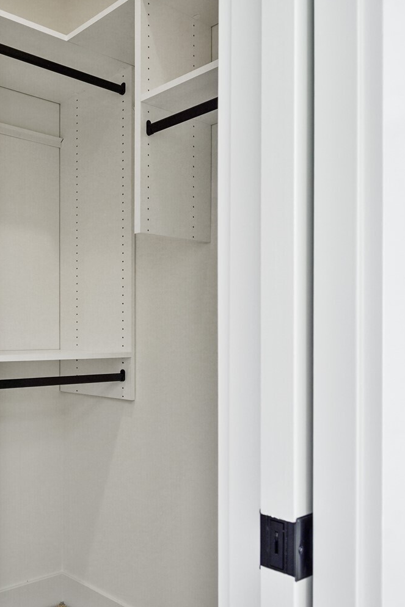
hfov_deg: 34.7
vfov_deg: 63.5
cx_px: -94
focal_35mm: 29
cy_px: 337
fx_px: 489
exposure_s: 1/50
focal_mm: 17
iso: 200
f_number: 6.3
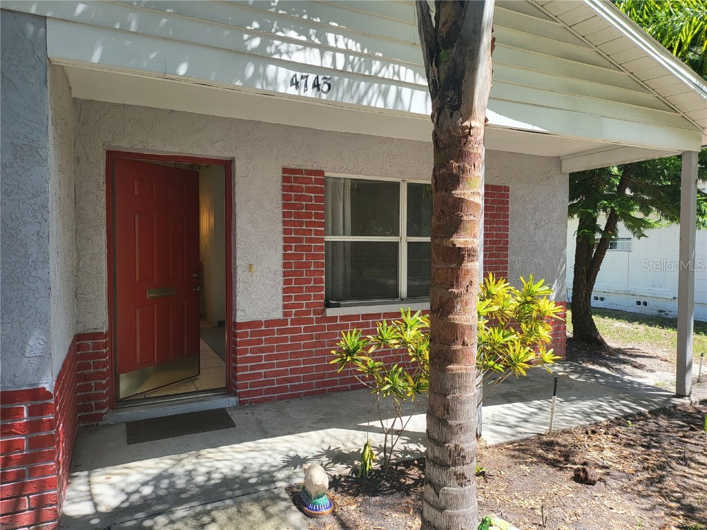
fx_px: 490
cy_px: 265
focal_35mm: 24
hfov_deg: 71.6
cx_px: 354
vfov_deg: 56.8
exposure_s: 1/519
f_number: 1.8
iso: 40
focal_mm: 5
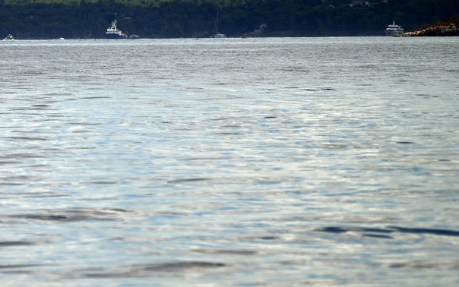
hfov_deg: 3.2
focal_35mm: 658
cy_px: 3
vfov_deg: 2.0
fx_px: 8234
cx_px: -1
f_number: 6.3
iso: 100
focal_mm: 300
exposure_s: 1/1250
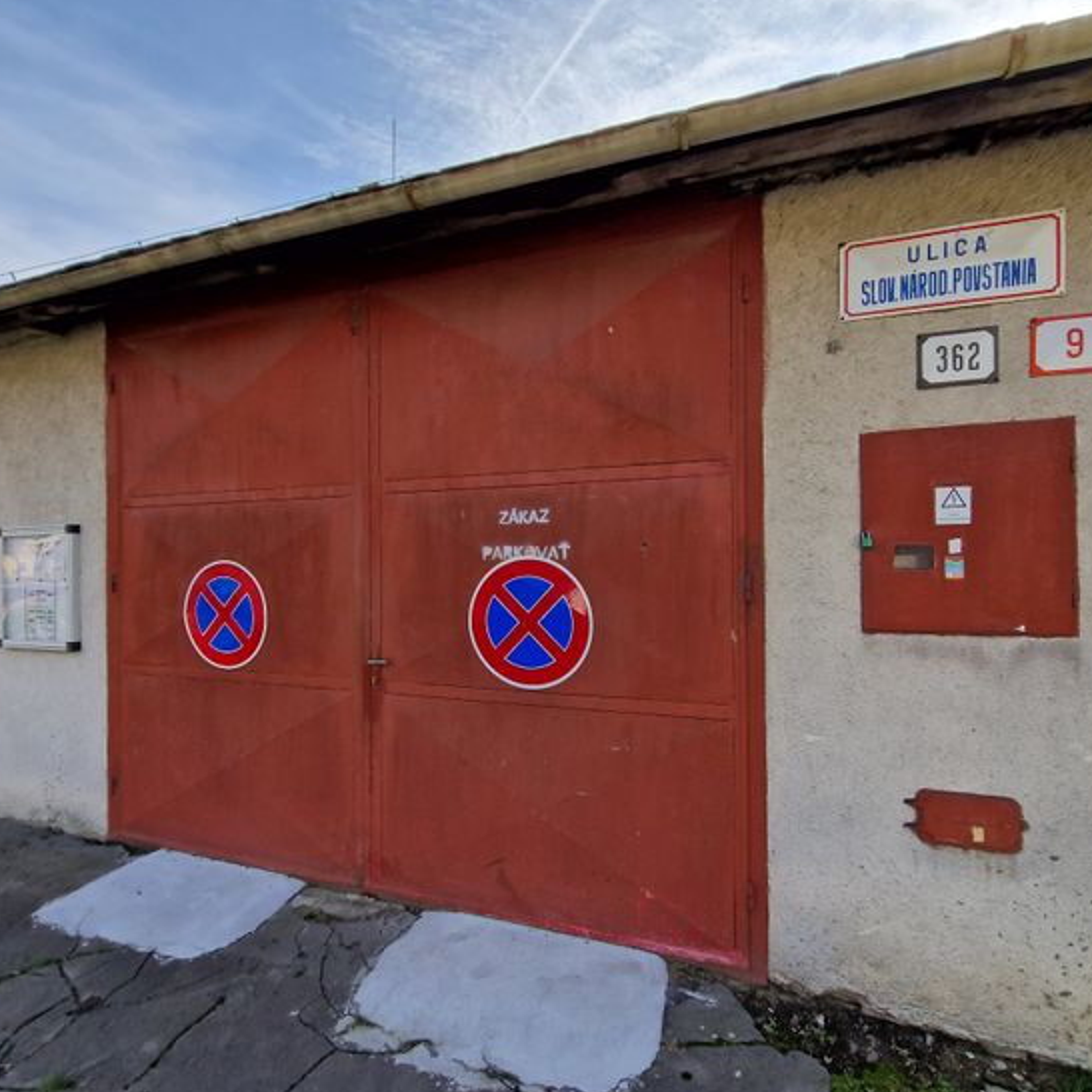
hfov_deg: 87.4
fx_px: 571
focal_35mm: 16
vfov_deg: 87.4
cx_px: 536
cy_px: 556
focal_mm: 2.2
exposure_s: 1/1028
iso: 50
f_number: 2.2
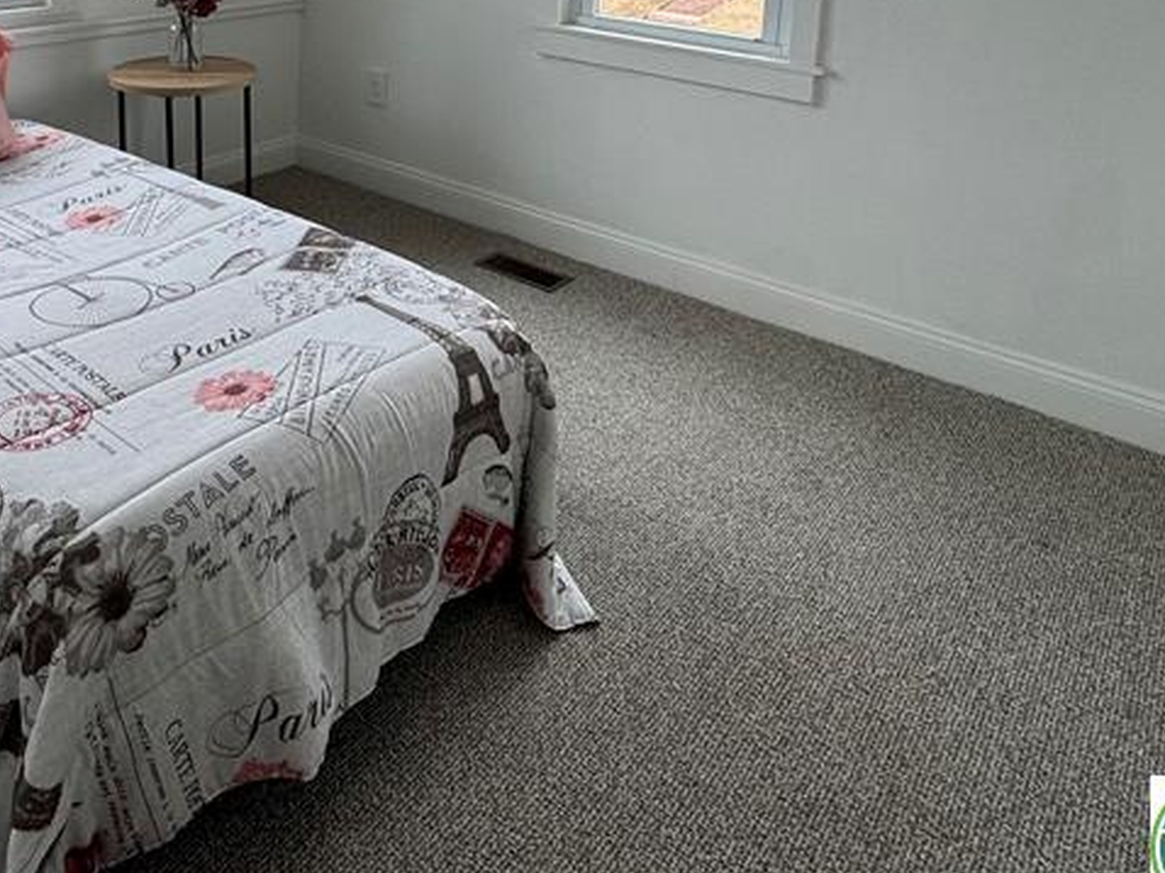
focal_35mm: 30
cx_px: 400
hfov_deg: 58.8
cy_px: 2
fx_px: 1009
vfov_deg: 40.9
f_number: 2.2
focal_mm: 2.22
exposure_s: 1/120
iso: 100
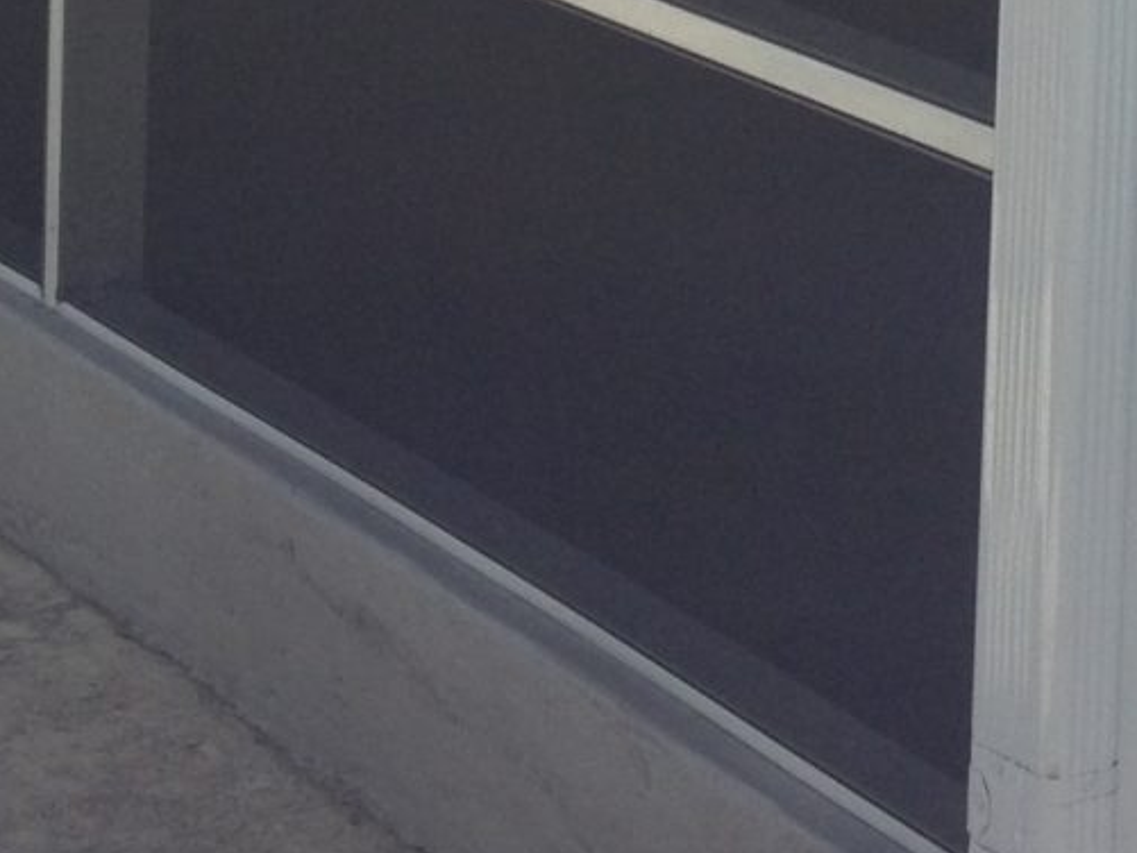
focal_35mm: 143
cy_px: -481
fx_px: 4698
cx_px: 906
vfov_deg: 10.0
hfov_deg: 13.7
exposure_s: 1/883
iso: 50
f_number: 2.4
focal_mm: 4.28
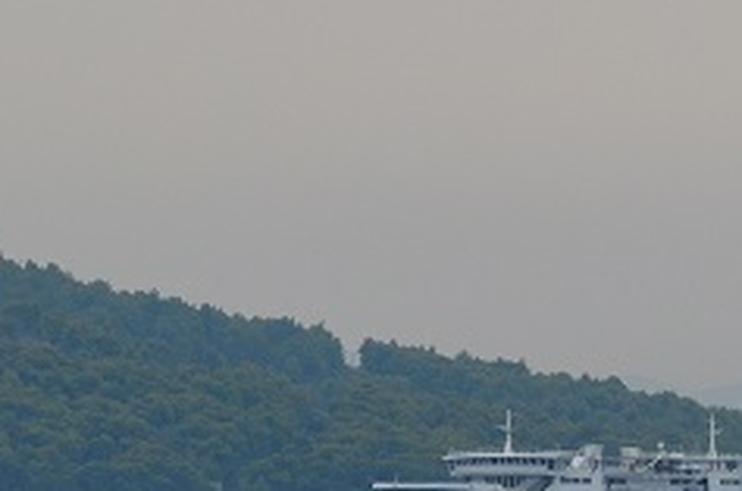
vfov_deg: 3.1
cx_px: 966
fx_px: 9112
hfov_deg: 4.6
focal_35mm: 443
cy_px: 286
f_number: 5.6
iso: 400
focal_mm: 70
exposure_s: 1/2500
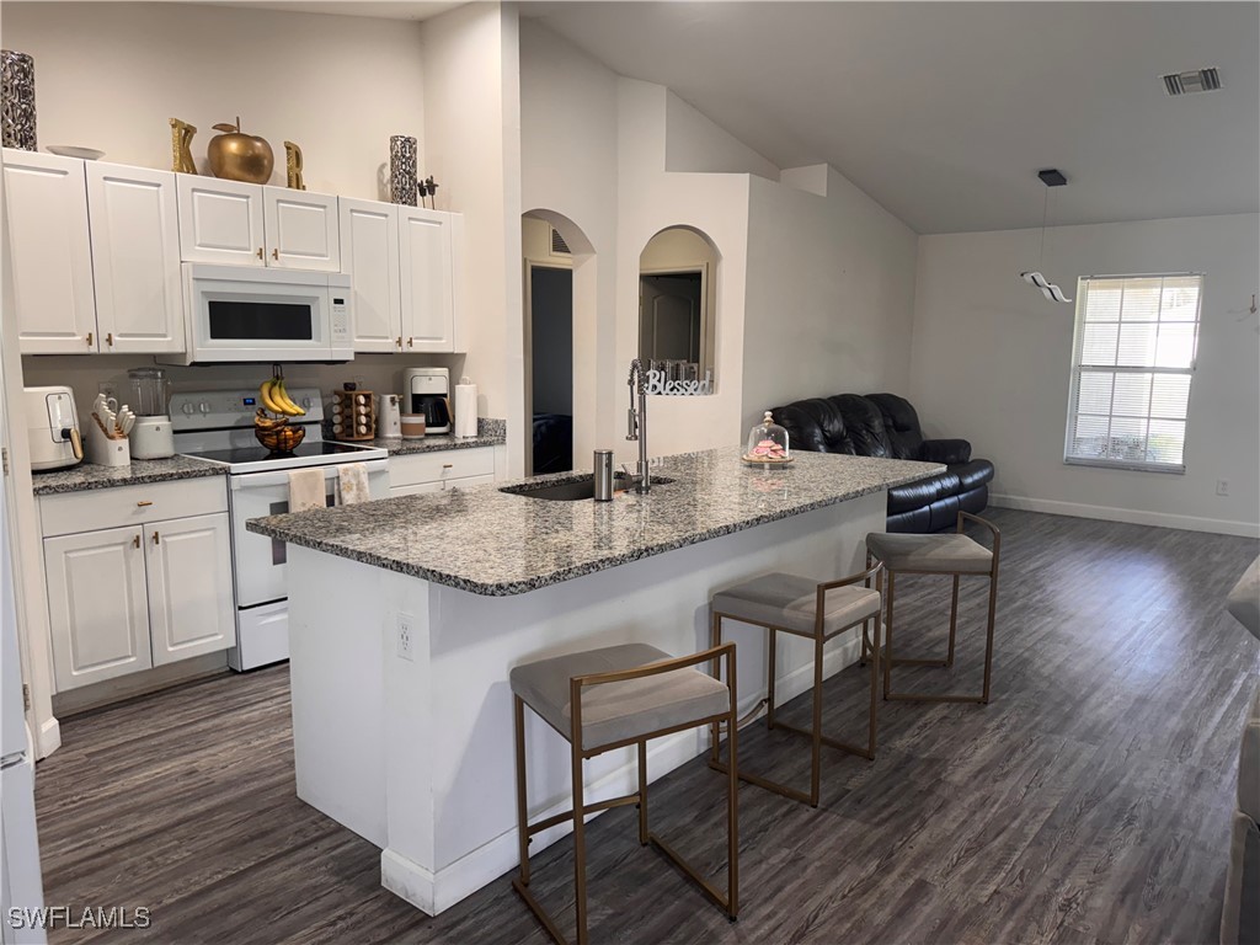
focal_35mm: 24
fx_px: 874
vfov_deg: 56.8
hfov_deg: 71.6
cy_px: 472
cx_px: 630
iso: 125
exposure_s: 1/120
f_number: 1.78
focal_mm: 6.76
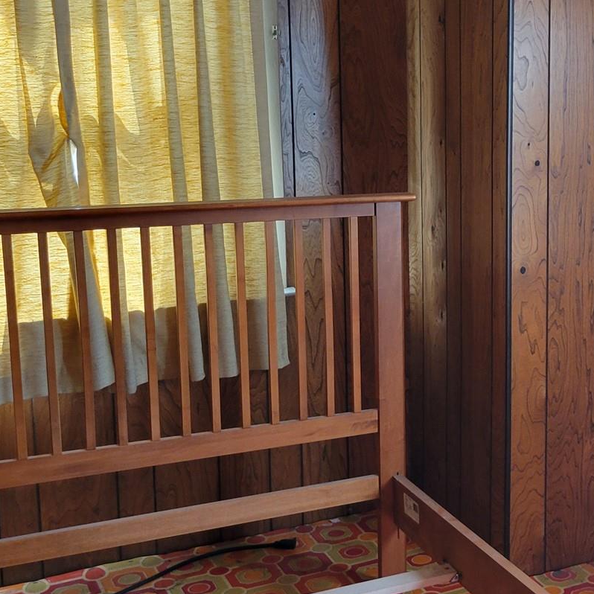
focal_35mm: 59
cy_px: 273
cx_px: 617
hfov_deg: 27.2
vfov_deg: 29.1
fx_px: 1145
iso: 200
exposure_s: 1/60
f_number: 1.8
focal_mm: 5.4
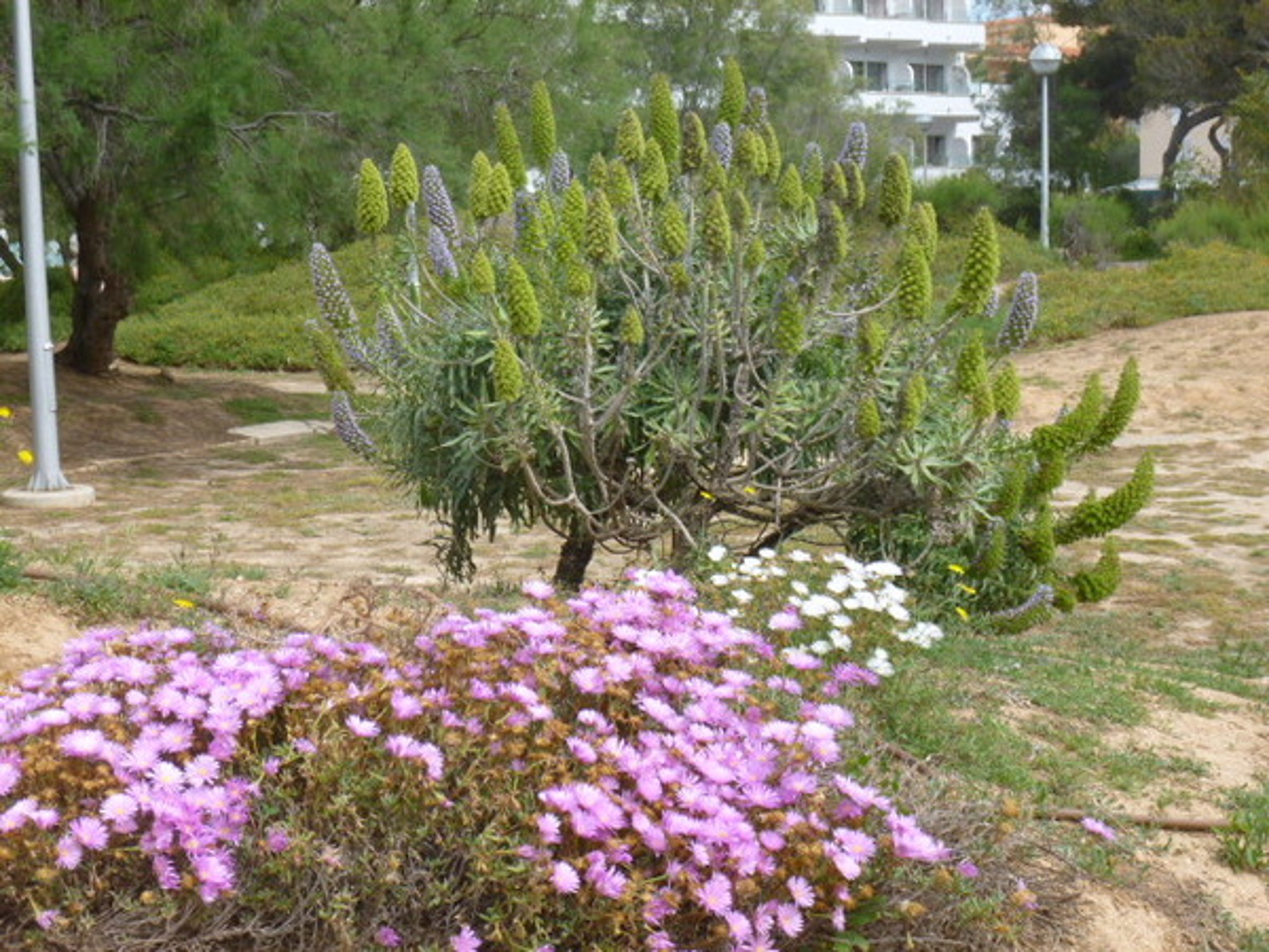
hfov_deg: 36.8
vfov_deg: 28.0
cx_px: 634
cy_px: 476
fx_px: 1906
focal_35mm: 52
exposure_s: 1/320
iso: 100
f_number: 4.1
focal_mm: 9.2
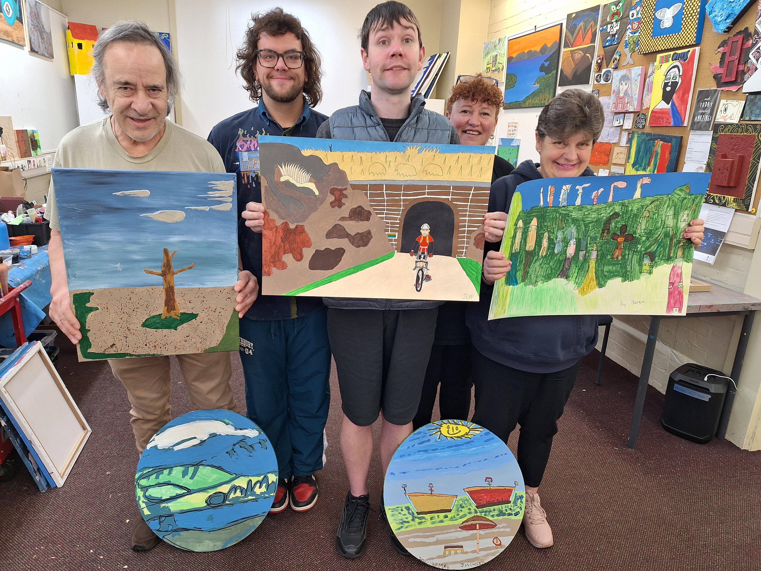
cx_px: 380
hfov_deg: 73.9
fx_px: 506
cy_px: 286
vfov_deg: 58.9
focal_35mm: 23
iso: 64
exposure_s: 1/50
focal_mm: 5.54
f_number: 1.8
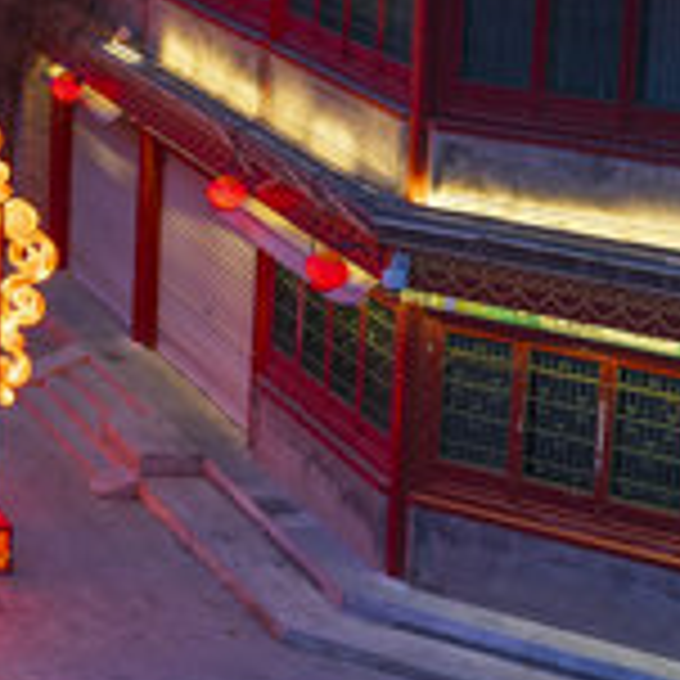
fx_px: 2600
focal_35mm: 117
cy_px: -99
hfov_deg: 13.1
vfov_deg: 14.5
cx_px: -621
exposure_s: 1/2.5
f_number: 8
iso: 100
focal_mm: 34
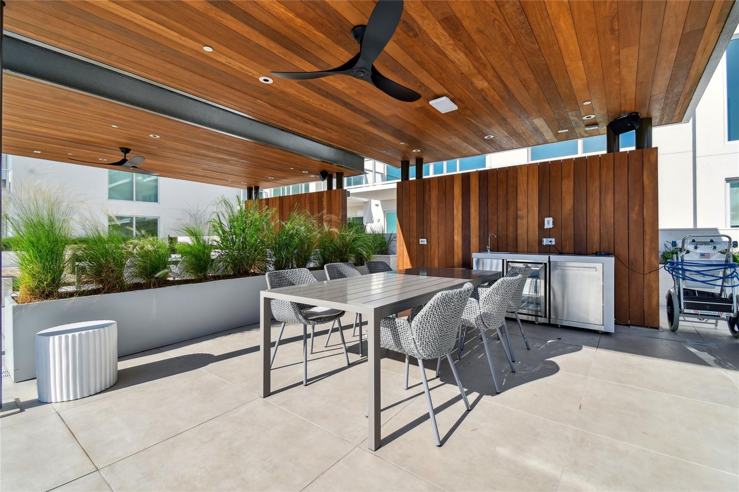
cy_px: 246
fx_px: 308
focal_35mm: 15
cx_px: 370
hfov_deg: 100.4
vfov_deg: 77.3
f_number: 6.3
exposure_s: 1/400
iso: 100
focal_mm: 10
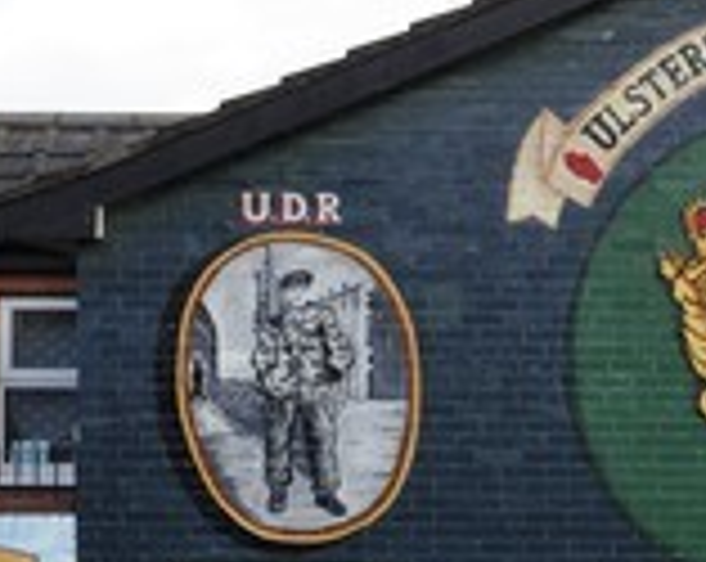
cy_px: 450
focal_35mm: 151
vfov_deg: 10.2
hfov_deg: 12.7
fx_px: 3149
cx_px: 670
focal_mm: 60
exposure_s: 1/160
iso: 800
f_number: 11
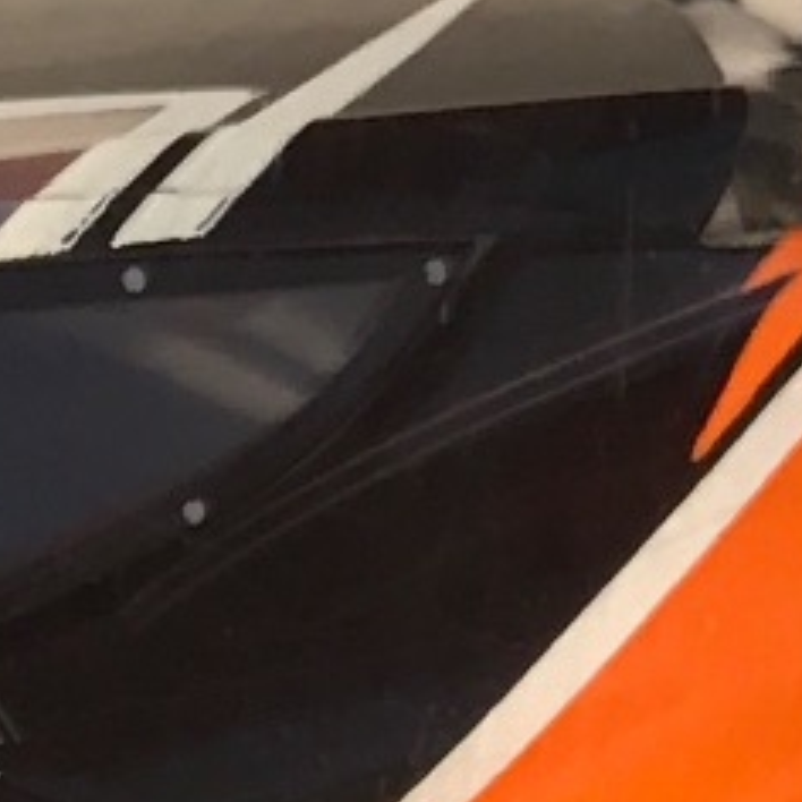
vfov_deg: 8.1
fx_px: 5531
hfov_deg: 7.6
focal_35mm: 211
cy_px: 1230
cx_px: -1329
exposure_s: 1/1088
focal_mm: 3.99
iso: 20
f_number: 1.8
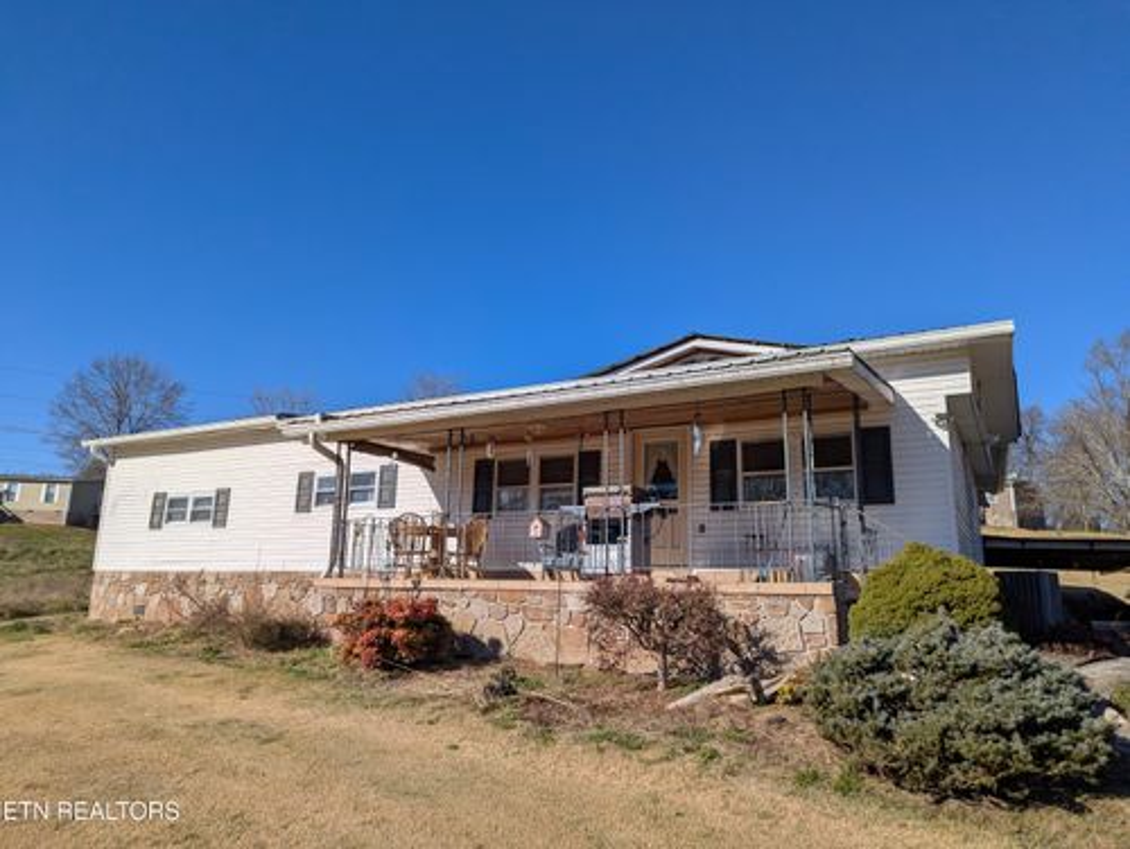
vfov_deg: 56.9
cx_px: 565
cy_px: 424
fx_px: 784
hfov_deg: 71.5
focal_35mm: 24
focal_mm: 6.81
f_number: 1.85
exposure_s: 1/4926
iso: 49
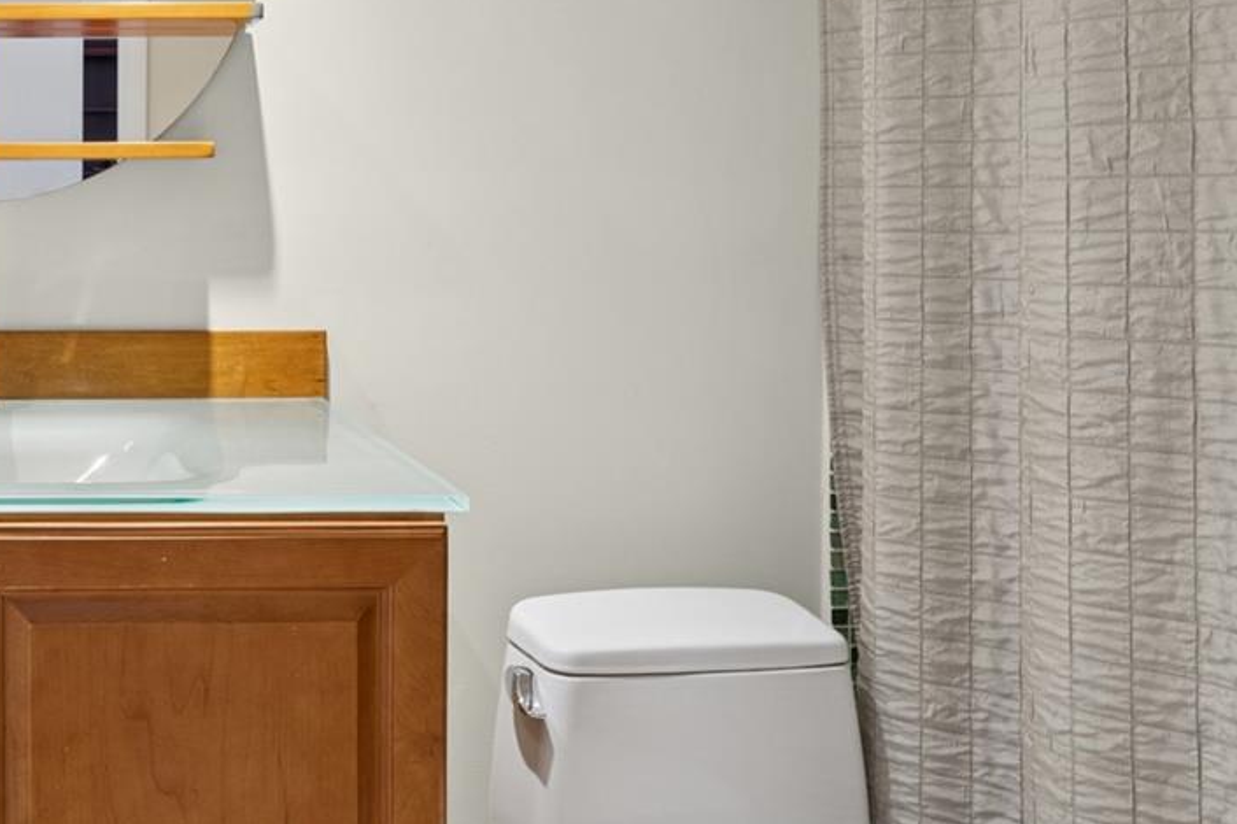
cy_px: 265
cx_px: 7
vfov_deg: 36.6
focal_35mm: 36
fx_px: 1230
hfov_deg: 45.3
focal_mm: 15.8
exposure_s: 1/4
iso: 250
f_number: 9
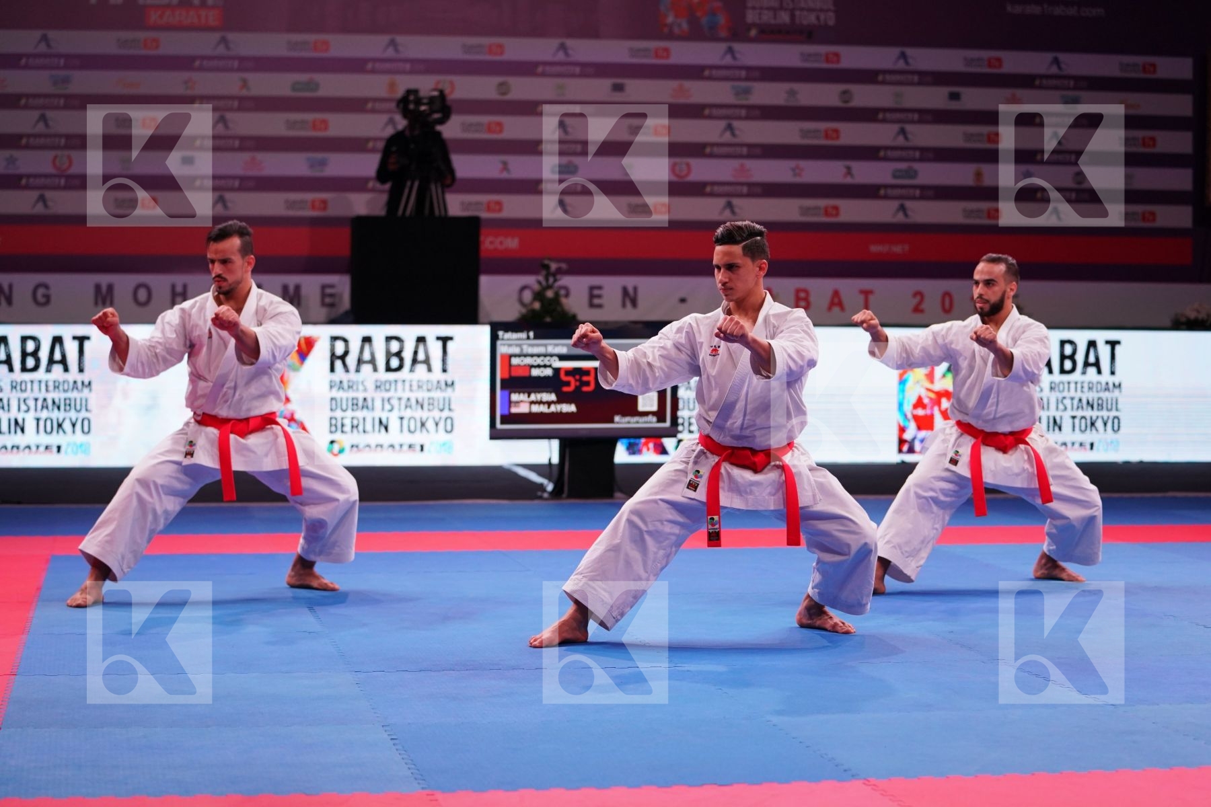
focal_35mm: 74
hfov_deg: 27.3
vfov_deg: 18.4
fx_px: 2489
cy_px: 404
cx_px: 606
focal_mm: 74
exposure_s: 1/500
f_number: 2.8
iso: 1600
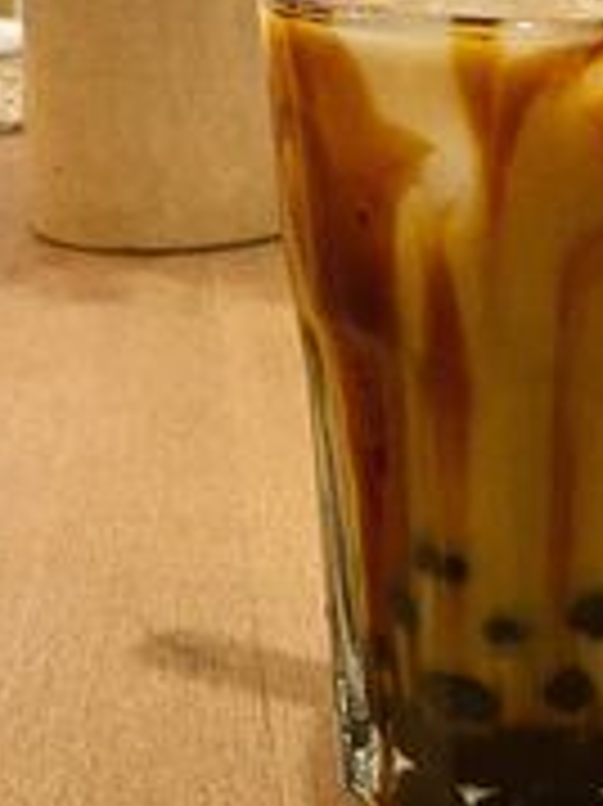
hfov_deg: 23.1
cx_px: 518
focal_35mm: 62
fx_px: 1442
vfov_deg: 29.6
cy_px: 45
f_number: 1.8
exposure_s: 1/33
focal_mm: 4.25
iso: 500
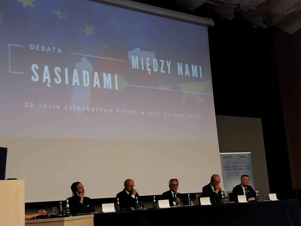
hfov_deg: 67.3
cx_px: 150
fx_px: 226
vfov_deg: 53.1
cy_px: 113
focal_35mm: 26
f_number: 1.8
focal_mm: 4
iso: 320
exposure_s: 1/50
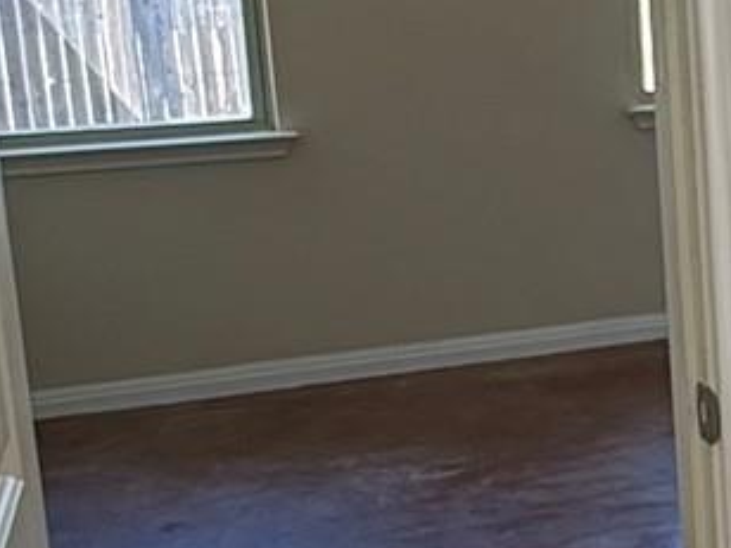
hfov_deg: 18.7
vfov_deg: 15.9
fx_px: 1964
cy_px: 282
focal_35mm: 93
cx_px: 1089
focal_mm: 2.22
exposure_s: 1/120
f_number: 2.2
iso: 500
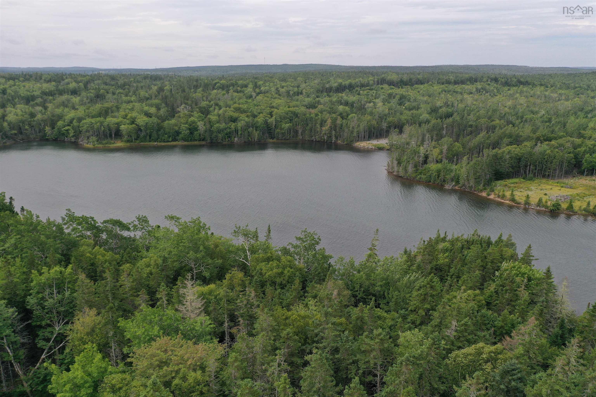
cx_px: 298
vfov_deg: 46.4
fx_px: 464
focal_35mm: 28
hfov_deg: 65.5
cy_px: 198
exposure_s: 1/100
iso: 100
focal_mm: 10.26
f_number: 3.5
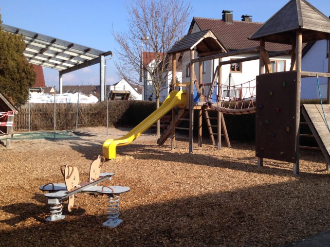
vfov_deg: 34.3
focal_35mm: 42
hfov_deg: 44.6
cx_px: 192
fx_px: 400
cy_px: 118
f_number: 2.4
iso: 50
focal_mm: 4.28
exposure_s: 1/1022
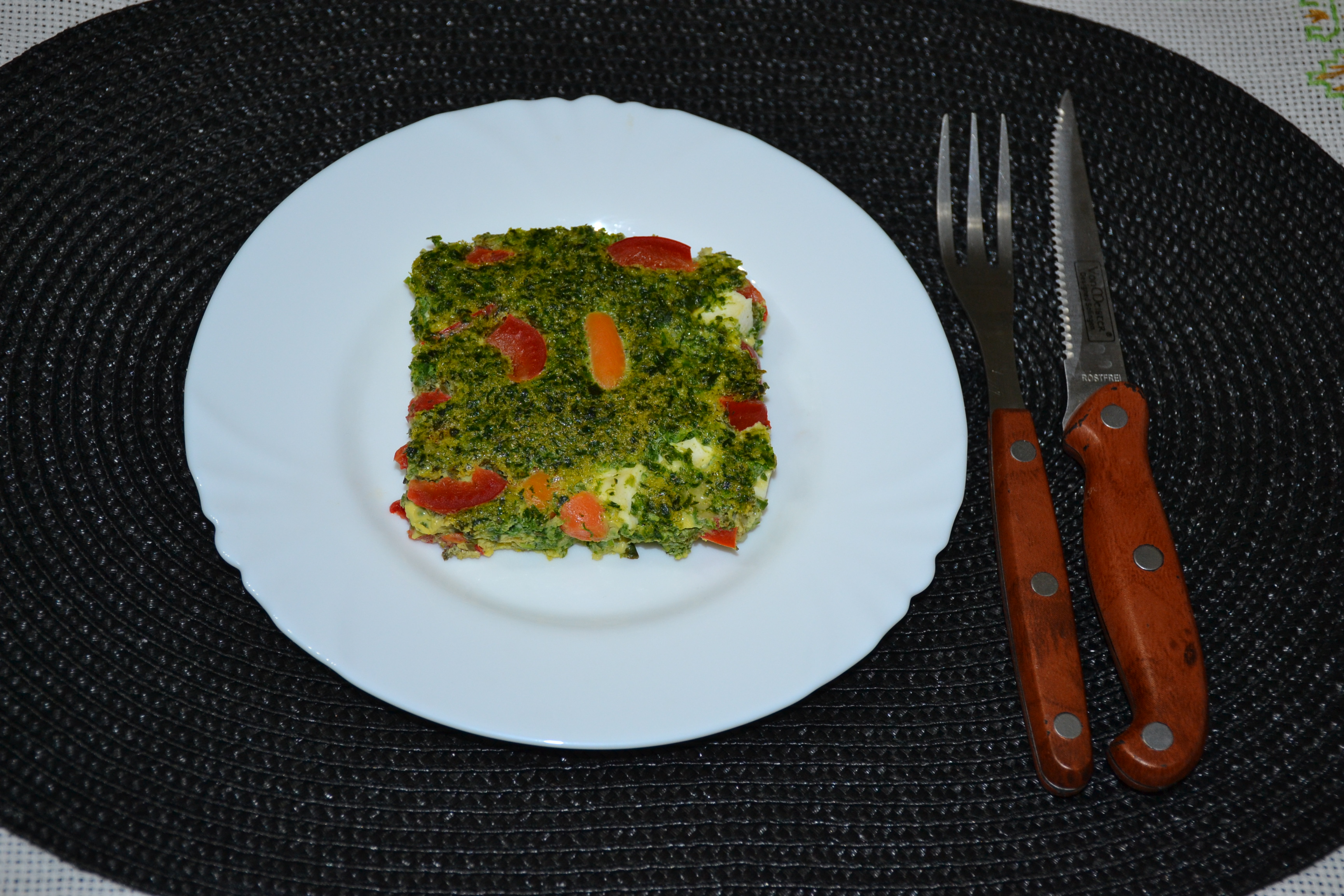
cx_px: 672
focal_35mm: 57
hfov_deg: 35.1
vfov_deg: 23.8
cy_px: 448
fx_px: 2128
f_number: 4.2
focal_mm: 38
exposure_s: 1/60
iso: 500
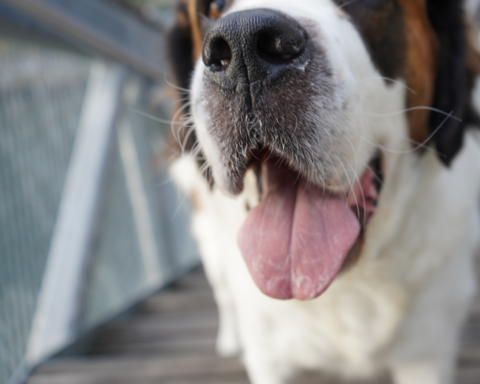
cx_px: 295
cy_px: 175
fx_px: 568
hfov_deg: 45.5
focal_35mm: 40
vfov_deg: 37.3
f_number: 4
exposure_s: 1/160
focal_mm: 32
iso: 640
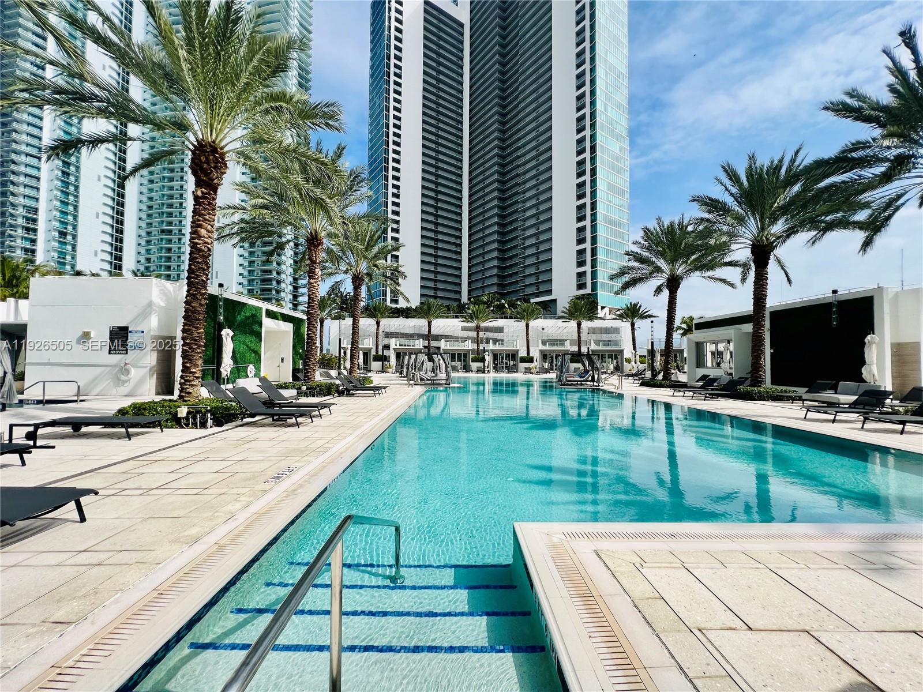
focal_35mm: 13
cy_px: 346
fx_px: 347
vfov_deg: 89.9
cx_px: 462
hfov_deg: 106.2
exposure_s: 1/2597
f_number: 1.8
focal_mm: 1.57
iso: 32
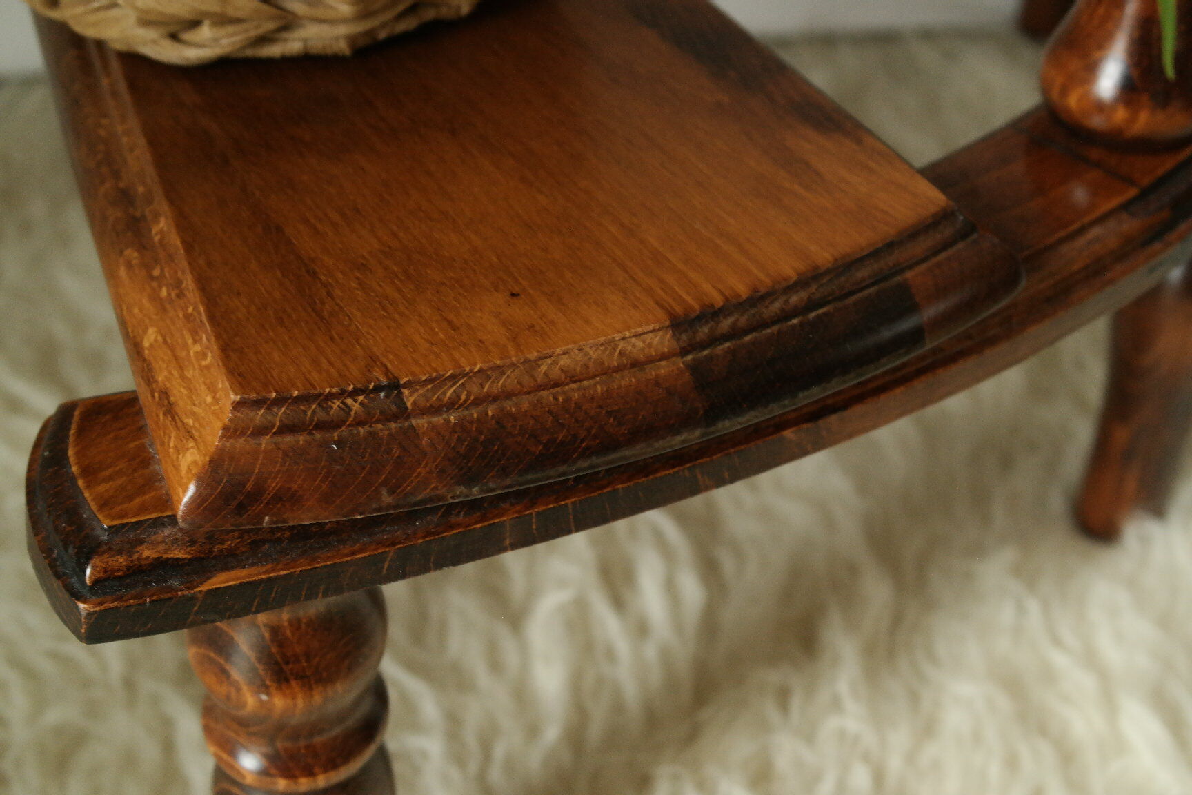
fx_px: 1920
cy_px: 398
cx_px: 596
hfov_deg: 34.5
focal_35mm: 58
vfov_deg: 23.4
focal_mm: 38
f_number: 5.6
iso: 1600
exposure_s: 1/30
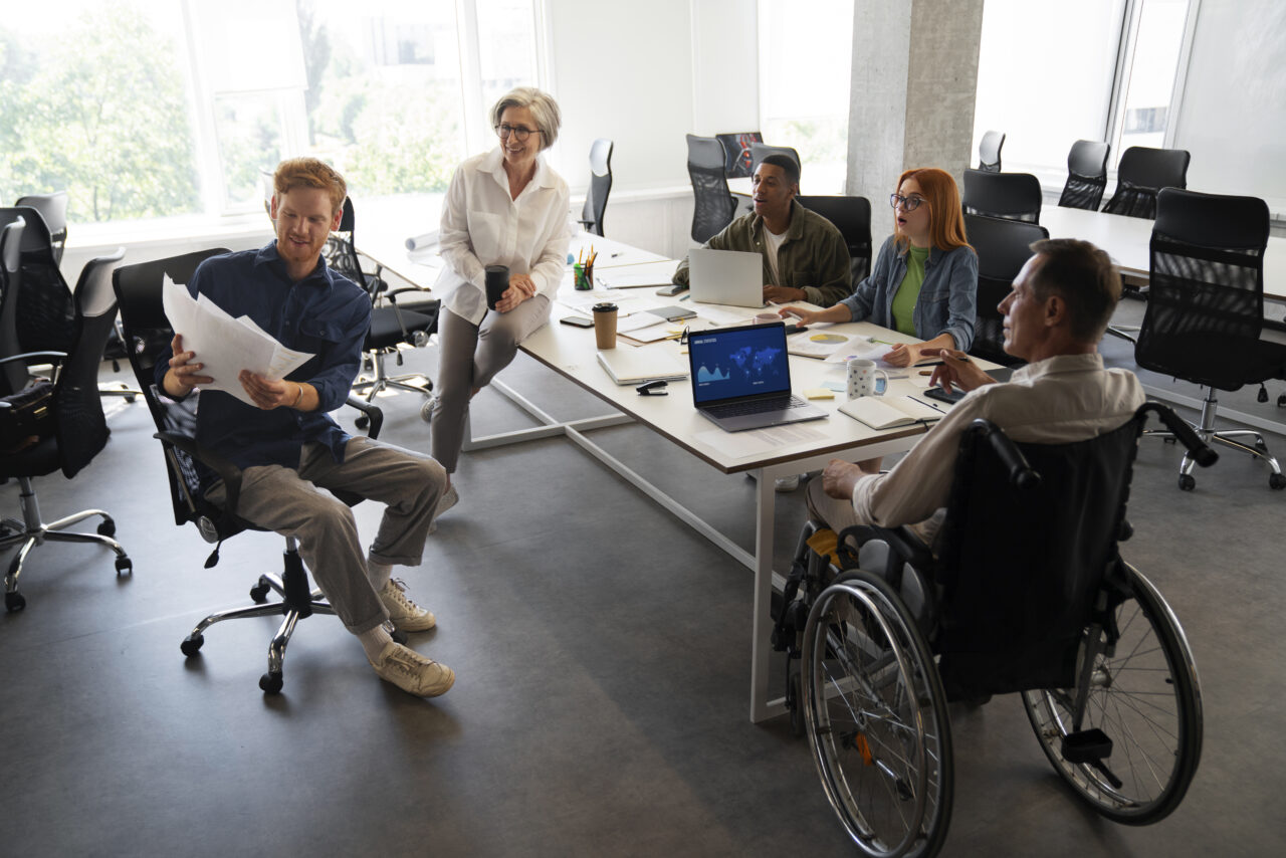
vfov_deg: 43.6
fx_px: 1072
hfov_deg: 61.9
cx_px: 643
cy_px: 429
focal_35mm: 30
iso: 500
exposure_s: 1/250
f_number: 2.8
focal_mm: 30
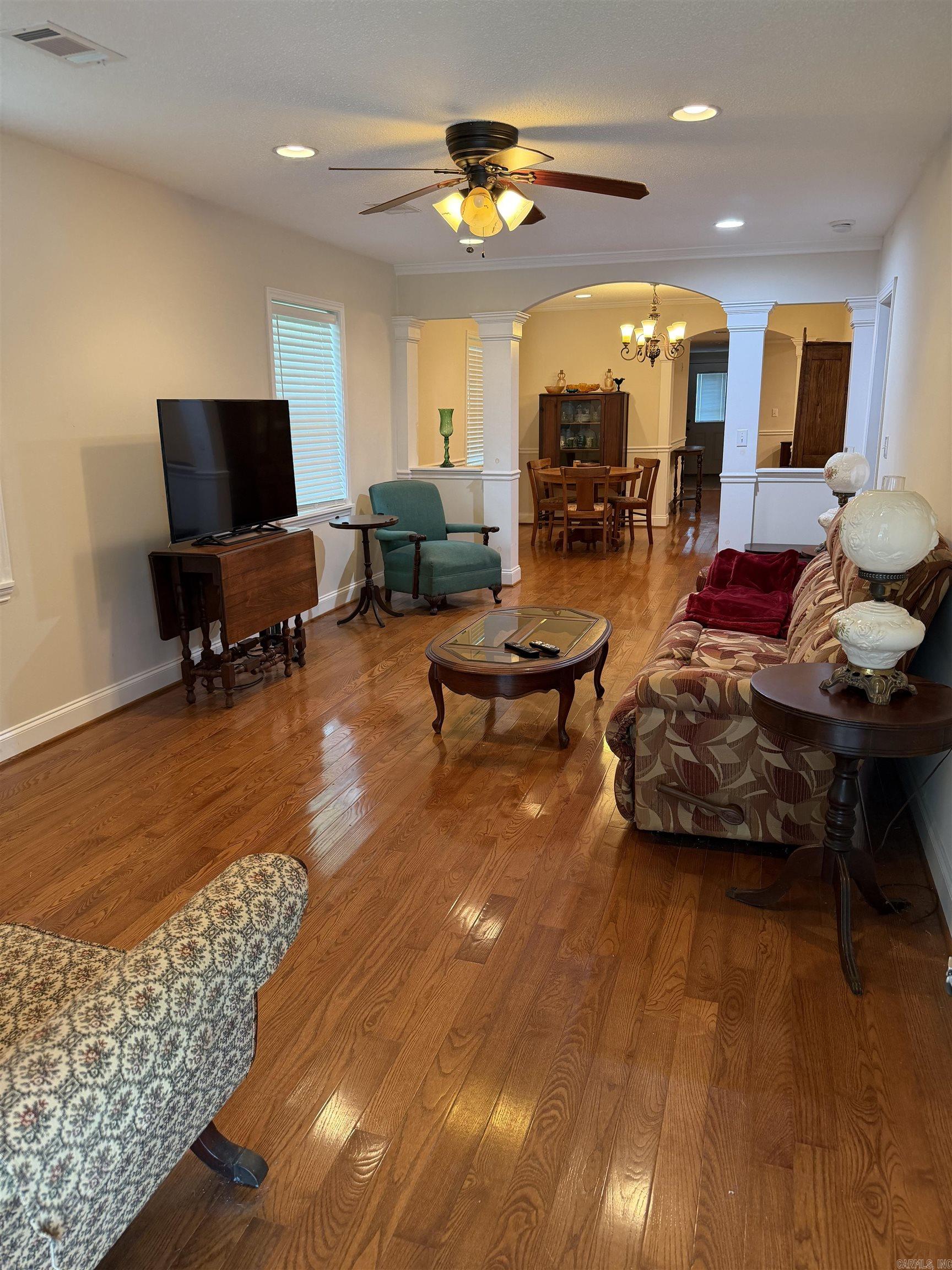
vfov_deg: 71.6
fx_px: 880
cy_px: 635
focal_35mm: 24
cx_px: 476
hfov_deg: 56.8
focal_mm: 6.76
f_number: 1.78
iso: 200
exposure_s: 1/60
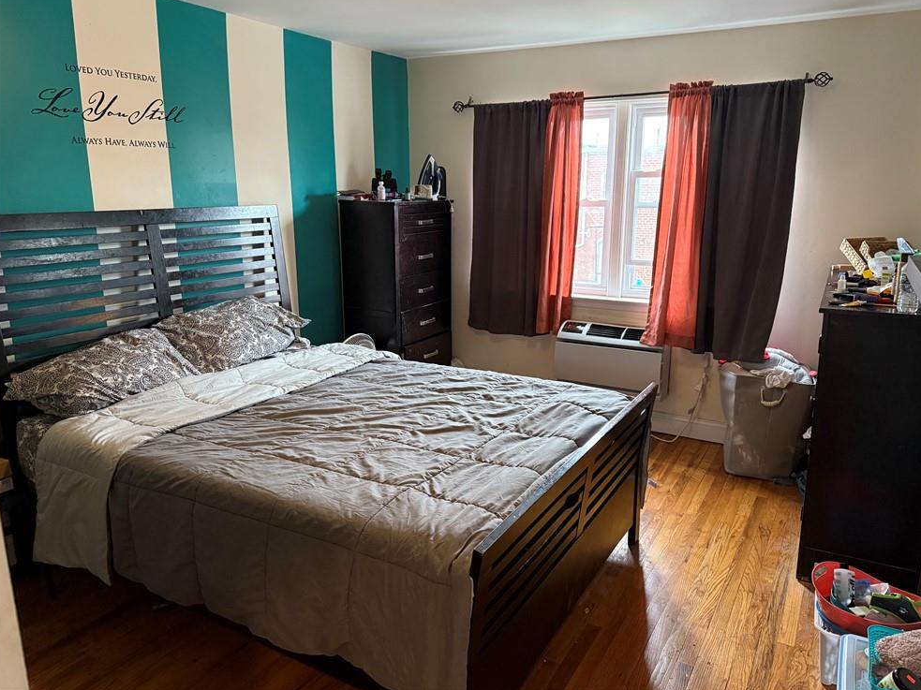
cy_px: 333
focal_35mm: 25
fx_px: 665
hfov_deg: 69.4
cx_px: 473
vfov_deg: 54.9
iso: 500
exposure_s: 1/60
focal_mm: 6.76
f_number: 1.78
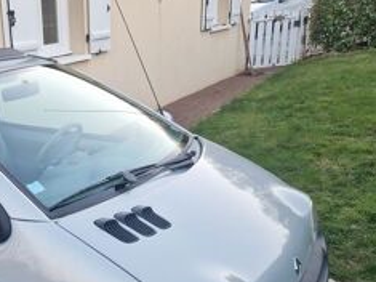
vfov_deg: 30.1
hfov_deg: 37.2
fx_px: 510
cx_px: 21
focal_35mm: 47
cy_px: 226
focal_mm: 5.4
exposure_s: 1/182
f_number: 1.8
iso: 200
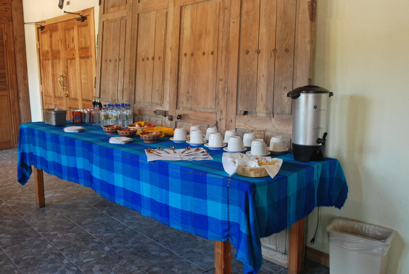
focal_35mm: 36
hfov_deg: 53.1
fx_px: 409
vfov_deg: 37.0
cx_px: 204
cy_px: 137
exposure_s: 1/20
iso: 400
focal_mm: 24
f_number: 4.2
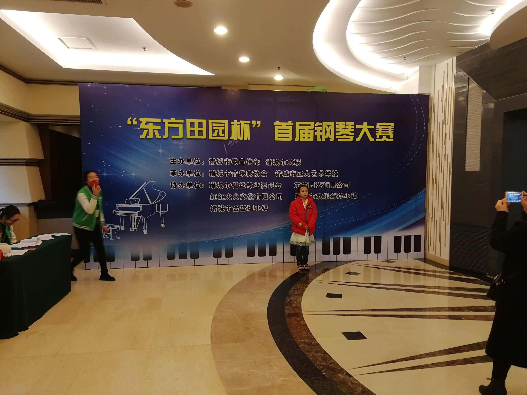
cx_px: 264
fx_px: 411
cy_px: 198
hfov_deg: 65.3
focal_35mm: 27
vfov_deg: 51.4
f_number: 2.2
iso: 200
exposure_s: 1/33.3
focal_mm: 3.95
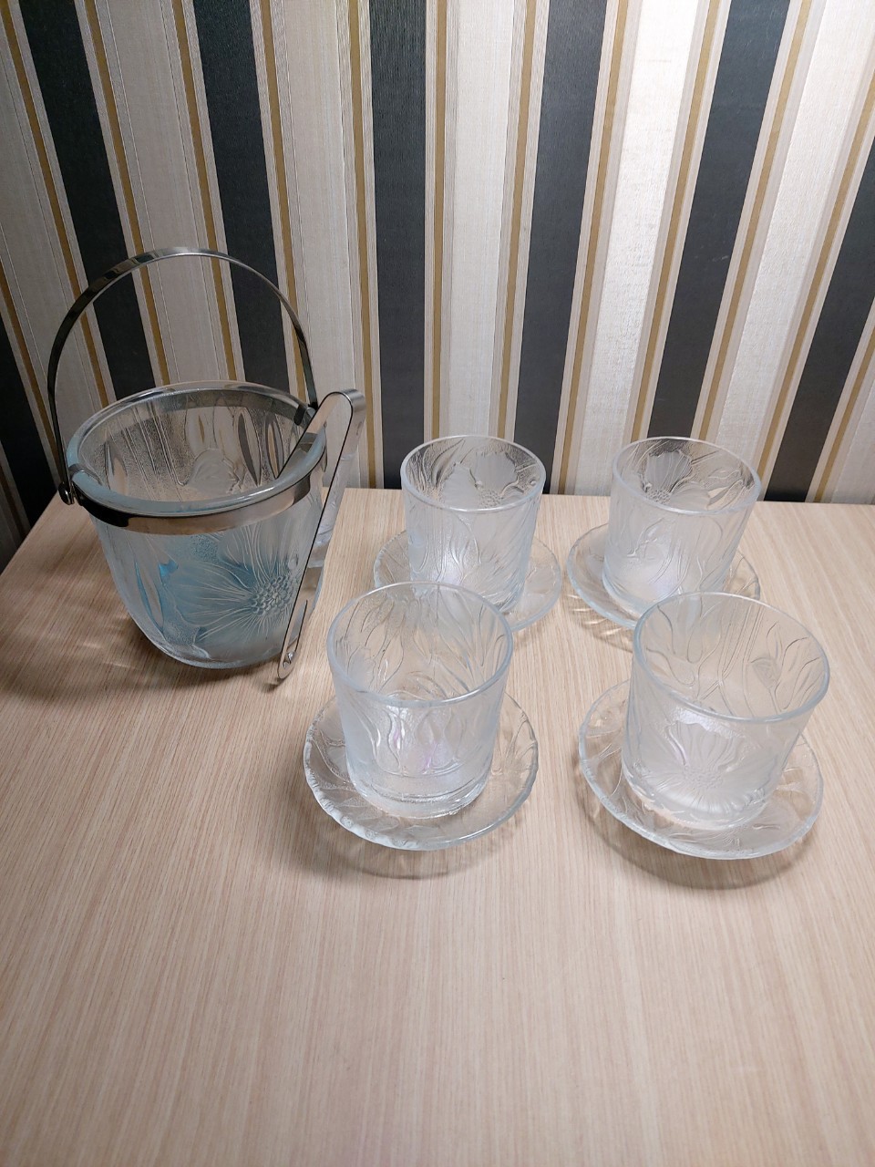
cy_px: 584
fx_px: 843
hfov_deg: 54.9
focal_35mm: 25
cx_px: 438
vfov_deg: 69.4
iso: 125
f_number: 2
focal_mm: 4.58
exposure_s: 1/60.2
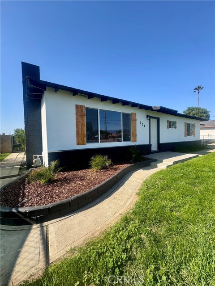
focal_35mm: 14
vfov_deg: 102.1
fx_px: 116
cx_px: 108
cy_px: 143
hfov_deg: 85.7
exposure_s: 1/1048
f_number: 2.2
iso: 50
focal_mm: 2.22
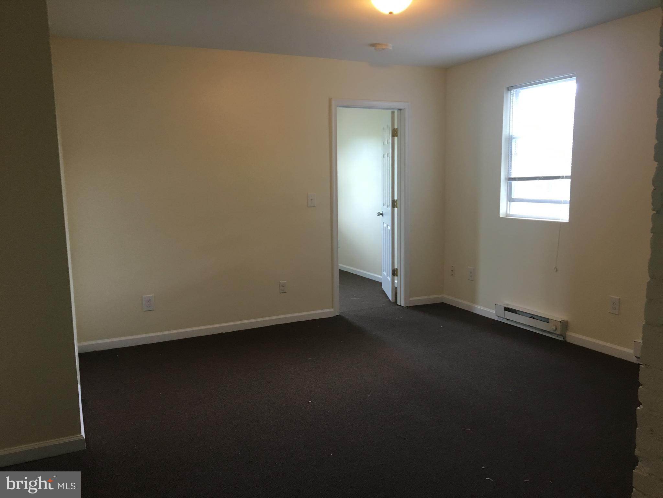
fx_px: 555
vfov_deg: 48.2
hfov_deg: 61.7
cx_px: 332
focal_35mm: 29
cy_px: 249
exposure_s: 1/30
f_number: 2.2
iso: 100
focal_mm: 4.15
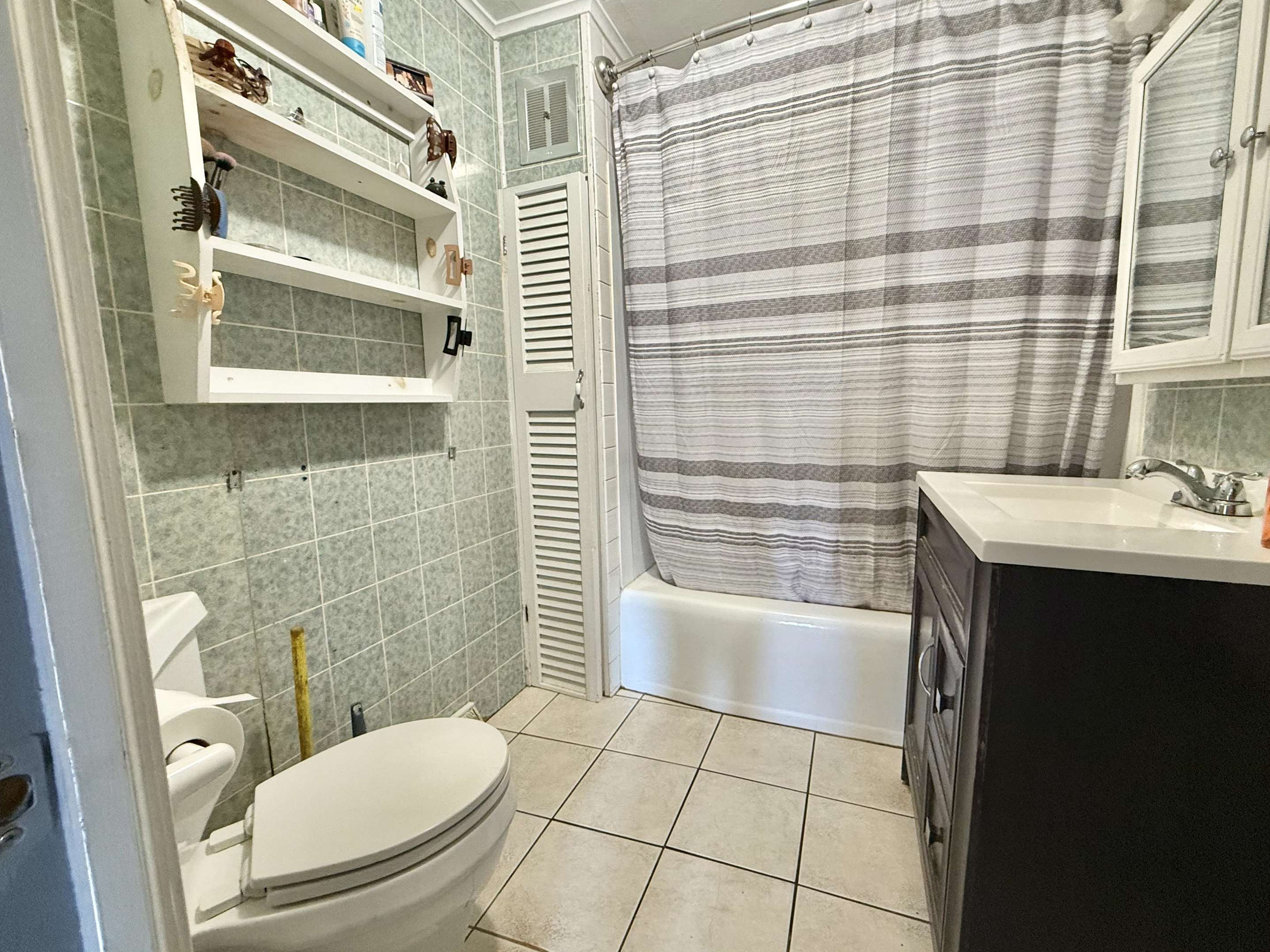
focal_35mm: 15
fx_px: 550
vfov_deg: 81.7
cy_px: 473
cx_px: 658
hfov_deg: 98.1
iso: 500
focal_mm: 2.22
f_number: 2.2
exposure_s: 1/60
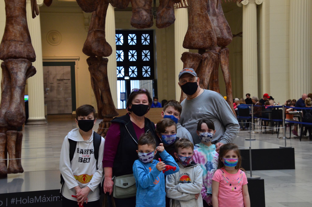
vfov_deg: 18.1
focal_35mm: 75
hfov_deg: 27.0
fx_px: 649
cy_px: 104
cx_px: 156
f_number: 5
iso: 1250
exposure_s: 1/60
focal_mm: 50
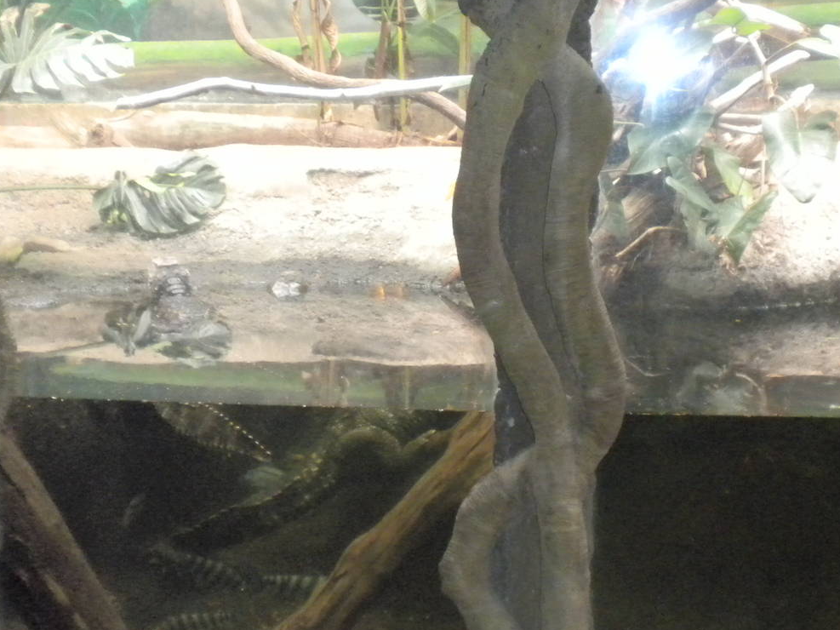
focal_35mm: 60
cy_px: 349
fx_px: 1456
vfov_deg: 24.4
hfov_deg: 32.2
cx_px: 457
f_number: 3.5
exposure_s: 1/42.6
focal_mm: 6.6
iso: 400
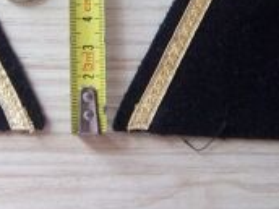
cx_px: 83
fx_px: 629
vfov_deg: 18.0
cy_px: -39
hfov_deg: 24.8
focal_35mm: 78
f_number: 3.5
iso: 160
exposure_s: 1/20
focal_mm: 5.05
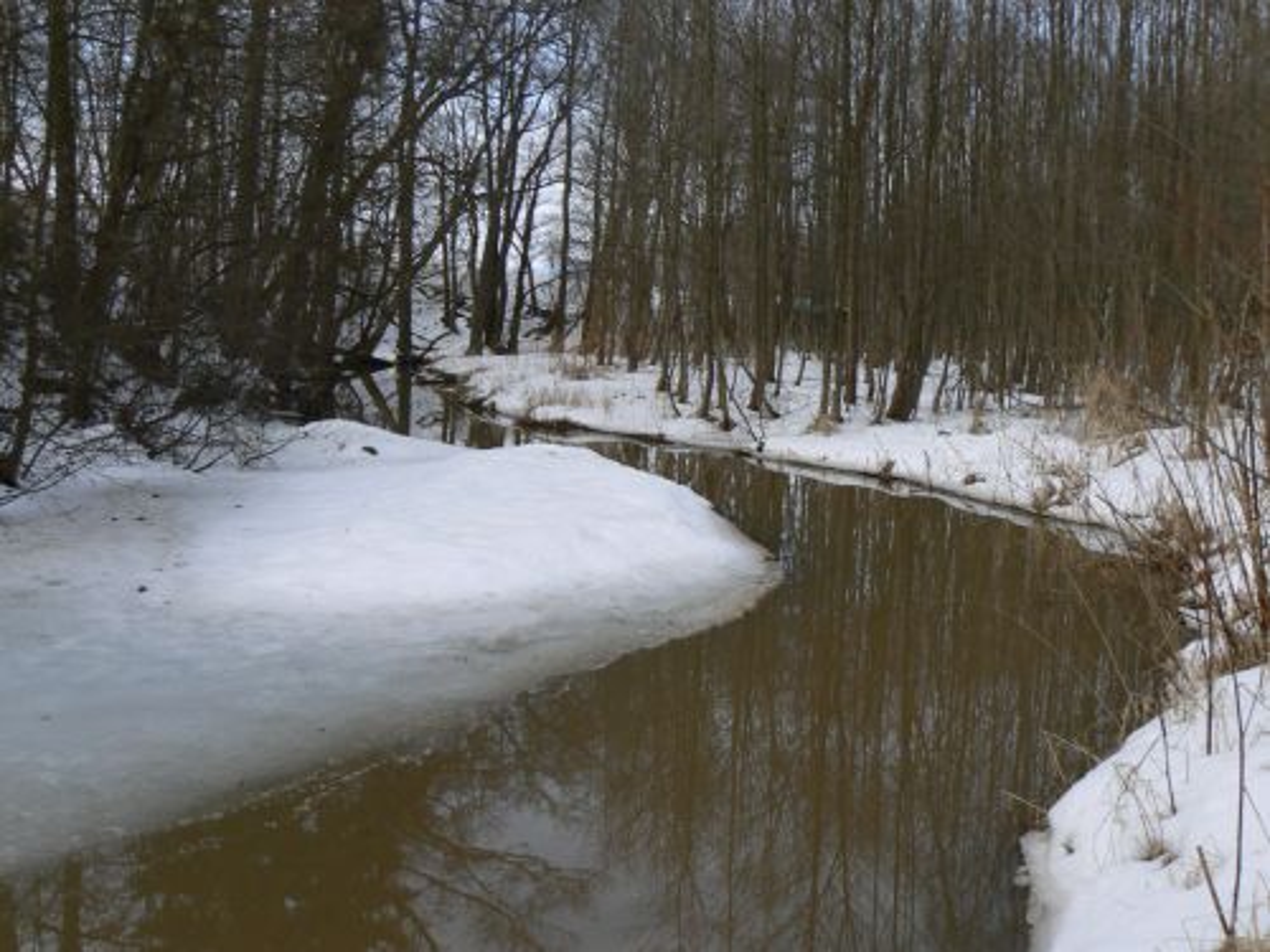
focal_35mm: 36
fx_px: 1321
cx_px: 635
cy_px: 476
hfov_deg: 51.4
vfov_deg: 39.7
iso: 80
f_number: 5.6
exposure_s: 1/320
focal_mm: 6
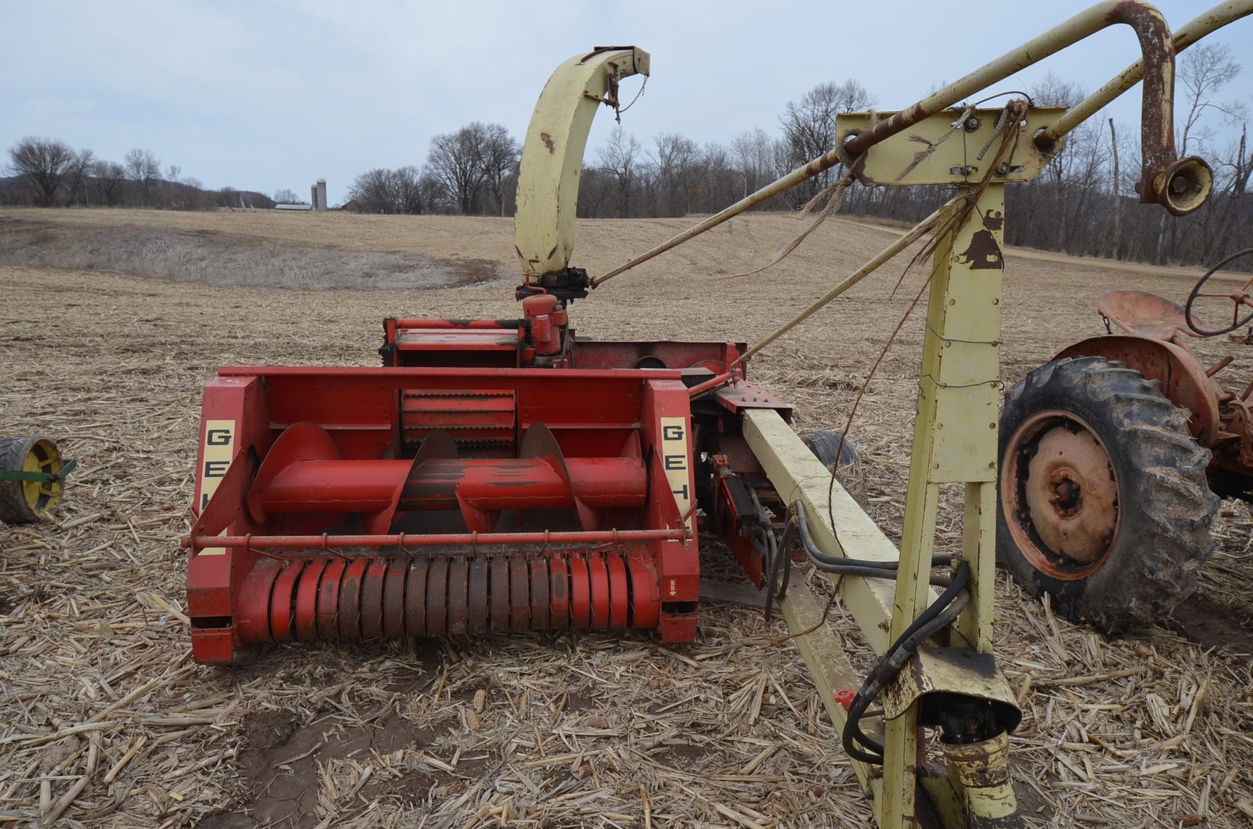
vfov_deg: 52.9
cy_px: 414
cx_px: 626
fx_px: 834
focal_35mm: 24
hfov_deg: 73.9
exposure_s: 1/250
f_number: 8
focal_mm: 16
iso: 110
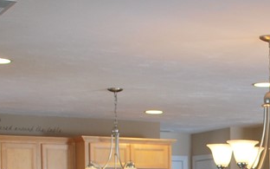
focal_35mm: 117
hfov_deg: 17.1
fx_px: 861
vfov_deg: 10.8
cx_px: 317
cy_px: 258
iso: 200
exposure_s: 1/40
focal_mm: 22
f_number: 4
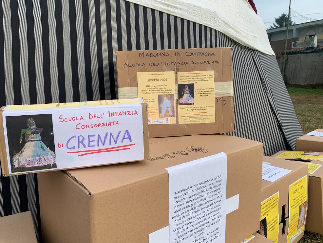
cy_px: 120
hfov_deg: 65.3
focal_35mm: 27
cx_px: 156
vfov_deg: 51.4
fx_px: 252
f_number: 1.8
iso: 25
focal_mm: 4.25
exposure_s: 1/1718
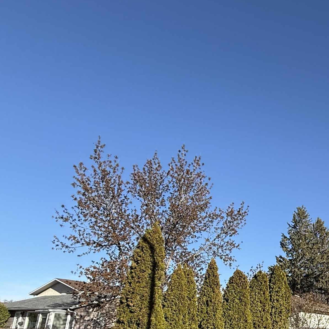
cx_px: 354
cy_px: 260
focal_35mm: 32
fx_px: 344
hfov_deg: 41.7
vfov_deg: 48.4
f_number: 2.2
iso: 50
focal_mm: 2.22
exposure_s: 1/1497
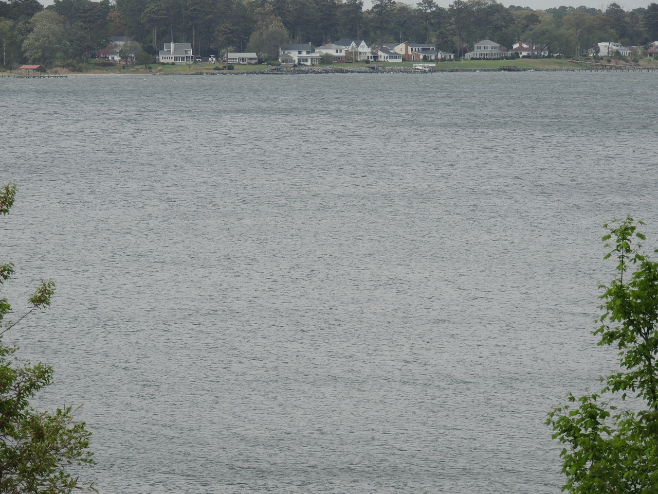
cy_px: 247
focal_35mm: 275
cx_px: 329
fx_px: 5227
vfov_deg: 5.4
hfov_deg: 7.2
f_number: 4.7
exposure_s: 1/500
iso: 100
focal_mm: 49
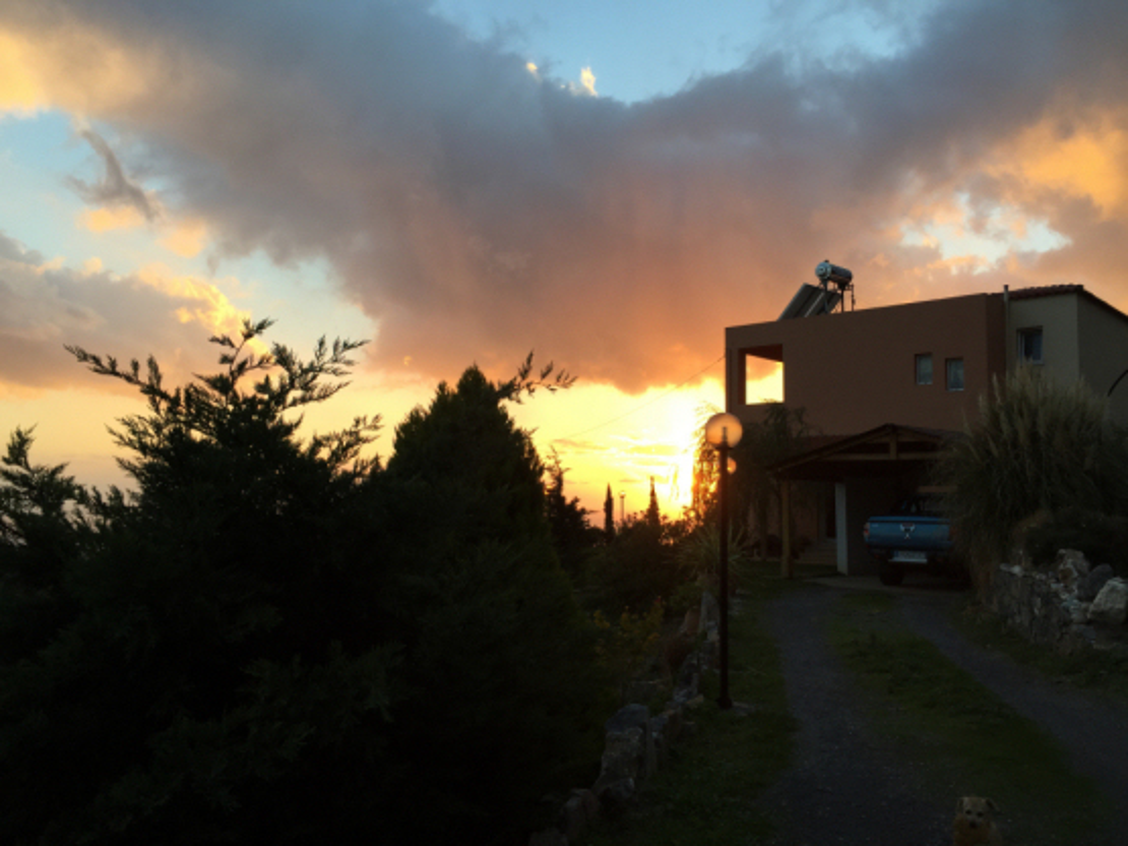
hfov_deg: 61.7
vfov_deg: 48.2
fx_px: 945
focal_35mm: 29
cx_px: 564
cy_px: 423
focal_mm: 4.15
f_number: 2.2
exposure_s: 1/225
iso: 32
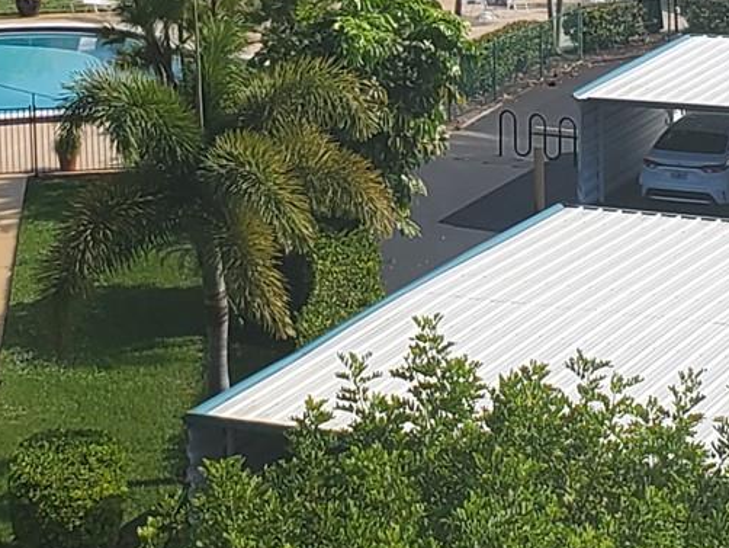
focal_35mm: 53
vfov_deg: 26.4
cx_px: 295
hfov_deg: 36.0
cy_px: 33
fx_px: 1117
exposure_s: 1/2430
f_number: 2.4
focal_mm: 4.3
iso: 50
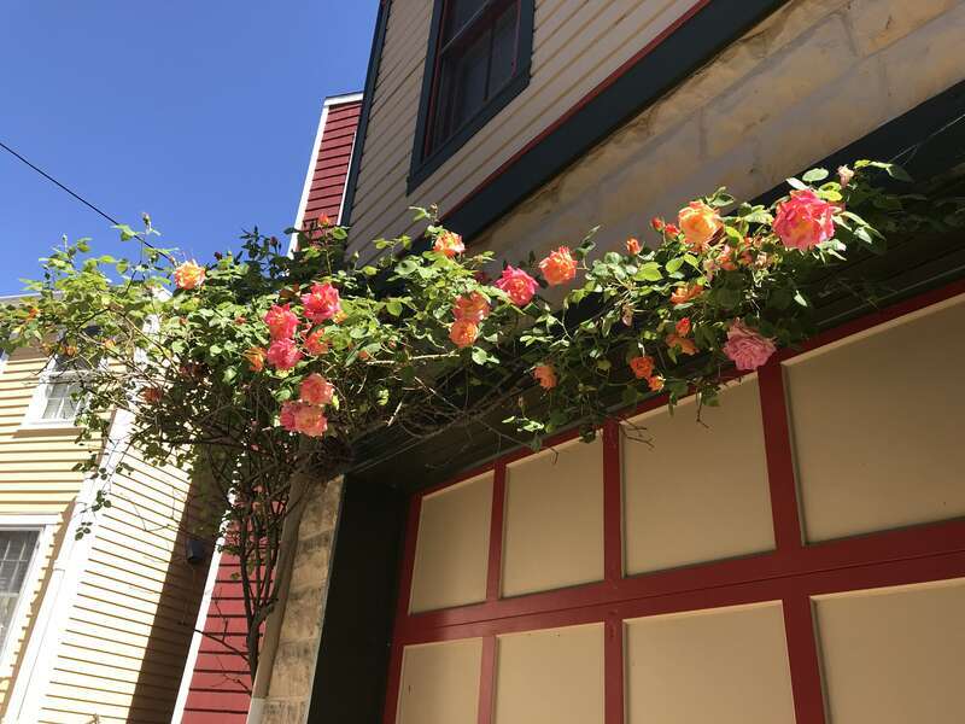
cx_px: 482
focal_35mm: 28
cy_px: 362
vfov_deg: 49.7
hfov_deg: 63.4
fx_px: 781
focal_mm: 3.99
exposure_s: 1/847
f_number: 1.8
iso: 20
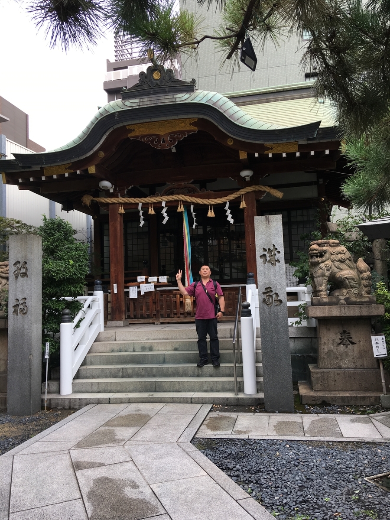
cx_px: 195
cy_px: 260
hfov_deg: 48.2
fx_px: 436
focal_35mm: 29
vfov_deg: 61.7
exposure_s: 1/152
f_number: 2.2
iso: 25
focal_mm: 4.15
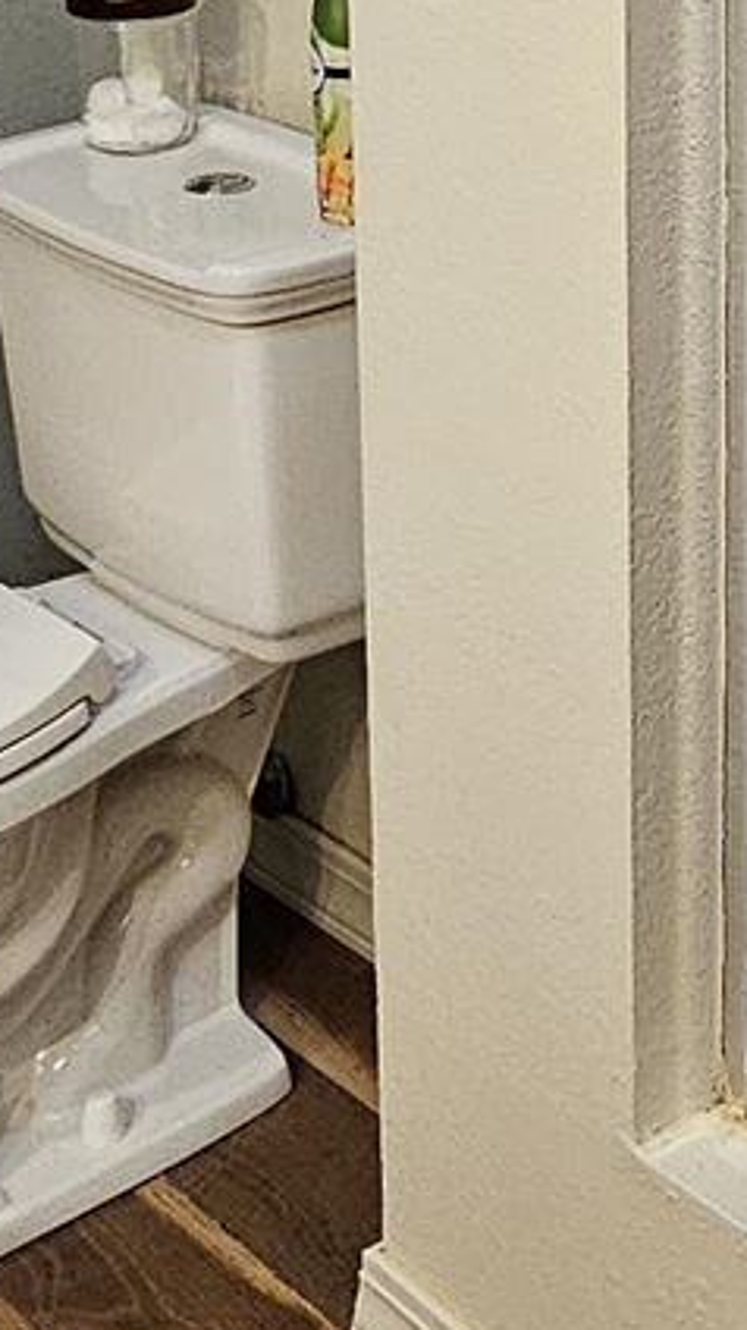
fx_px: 2716
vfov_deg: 25.7
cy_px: -85
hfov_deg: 14.3
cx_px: 1208
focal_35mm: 77
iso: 320
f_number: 2.2
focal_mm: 2.2
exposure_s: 1/60
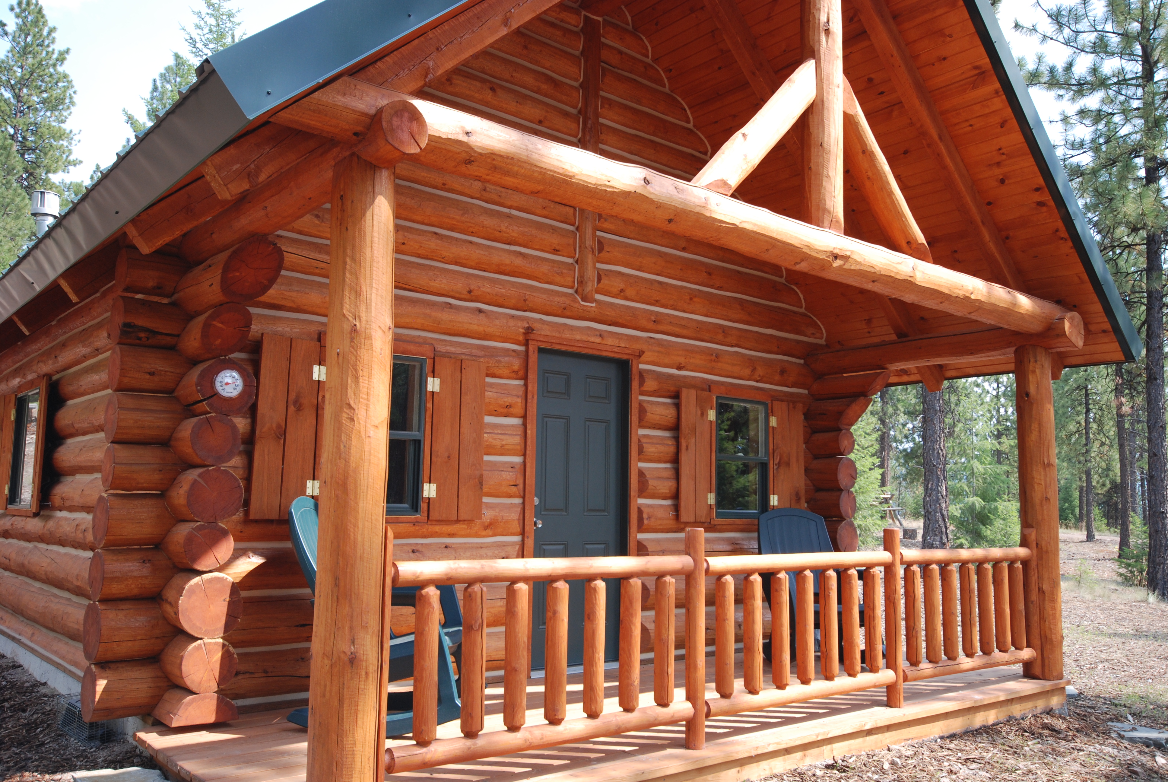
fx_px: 974
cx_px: 584
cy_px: 391
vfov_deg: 43.7
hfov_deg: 61.9
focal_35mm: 30
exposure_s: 1/125
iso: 200
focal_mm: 20
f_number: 5.6
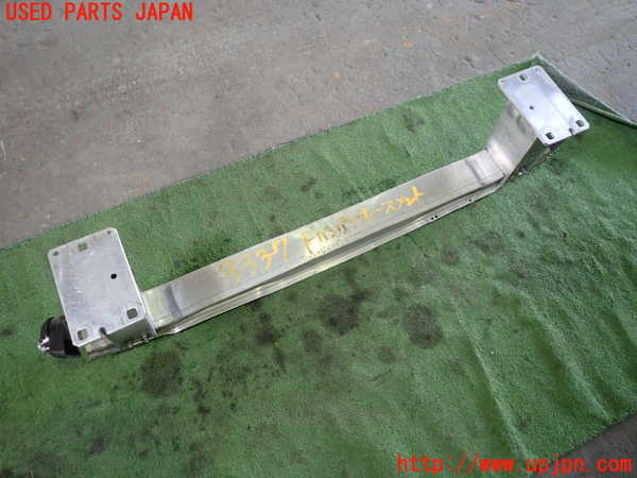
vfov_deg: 54.9
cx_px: 318
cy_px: 239
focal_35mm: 25
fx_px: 460
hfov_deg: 69.4
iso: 200
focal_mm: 4.5
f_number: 2
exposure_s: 1/30
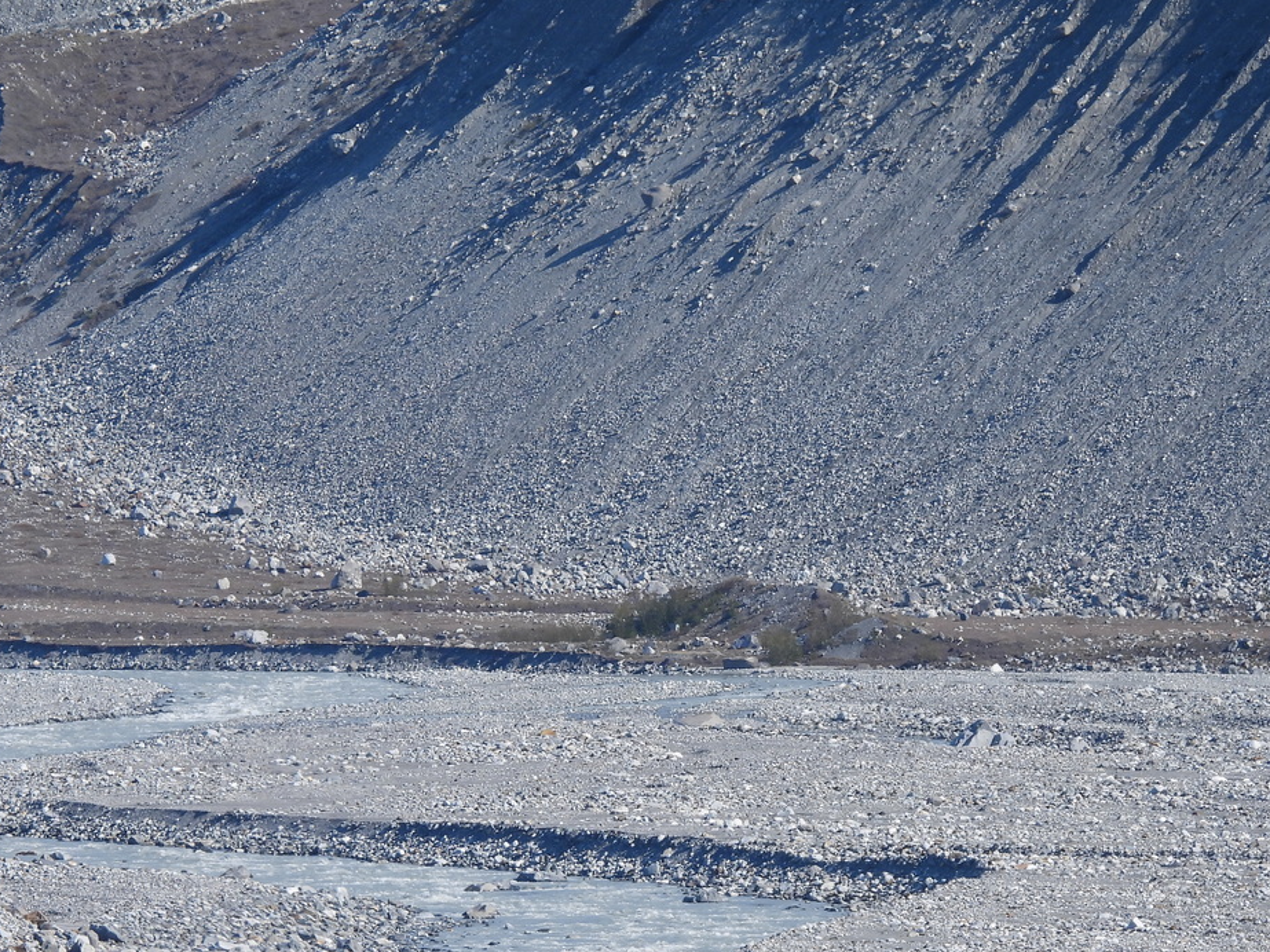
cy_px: 605
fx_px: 22890
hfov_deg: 3.2
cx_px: 466
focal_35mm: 624
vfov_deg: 2.4
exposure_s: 1/640
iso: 100
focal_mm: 80.3
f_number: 5
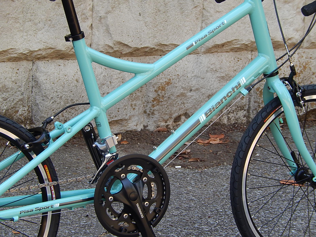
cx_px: 158
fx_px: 1689
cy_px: 118
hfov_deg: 10.7
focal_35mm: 185
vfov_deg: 8.0
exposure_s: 1/40
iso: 125
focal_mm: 33.3
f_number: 5.7
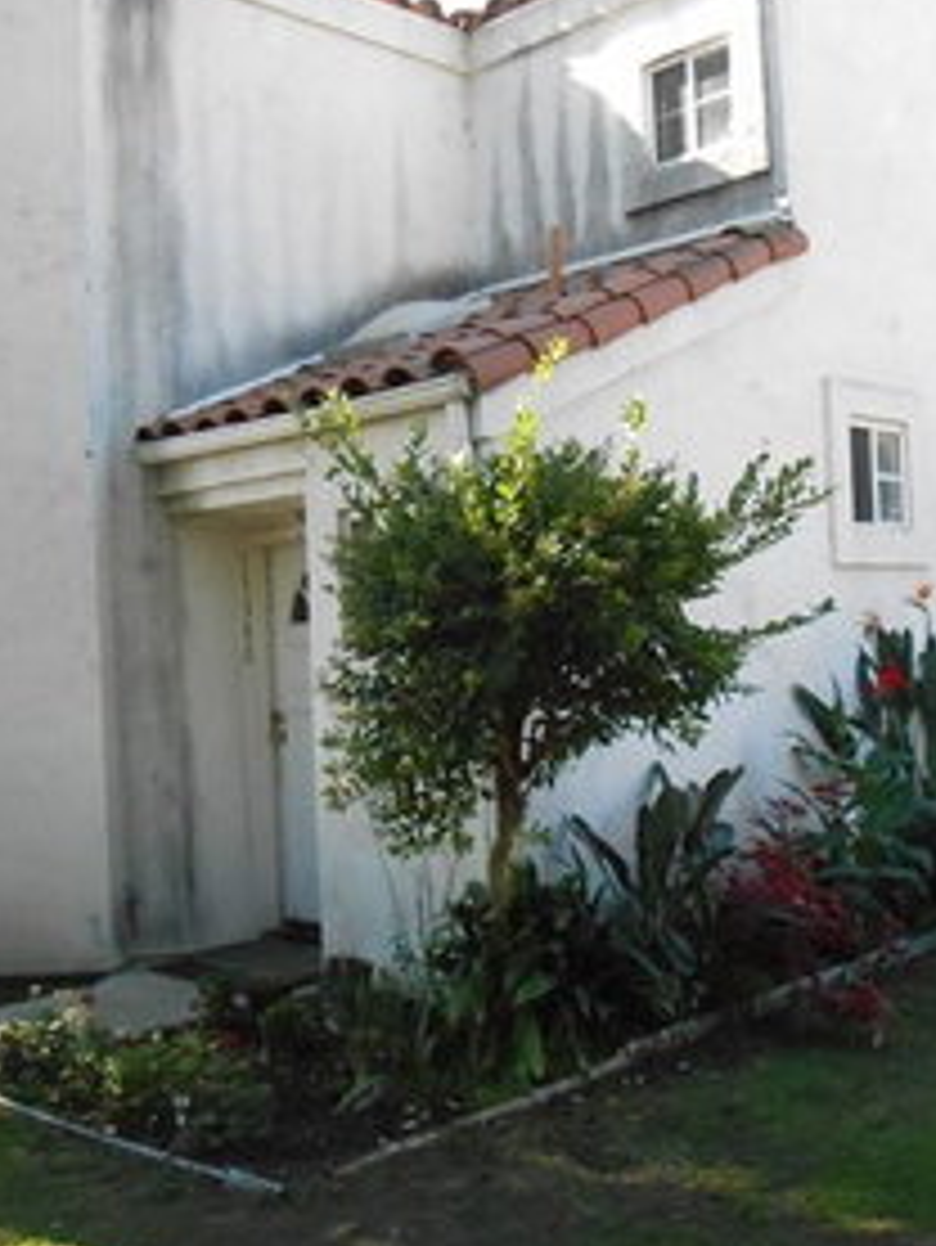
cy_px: 616
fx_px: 1441
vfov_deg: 46.8
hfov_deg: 36.0
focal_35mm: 40
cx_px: 506
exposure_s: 1/800
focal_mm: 4.6
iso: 800
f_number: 3.5
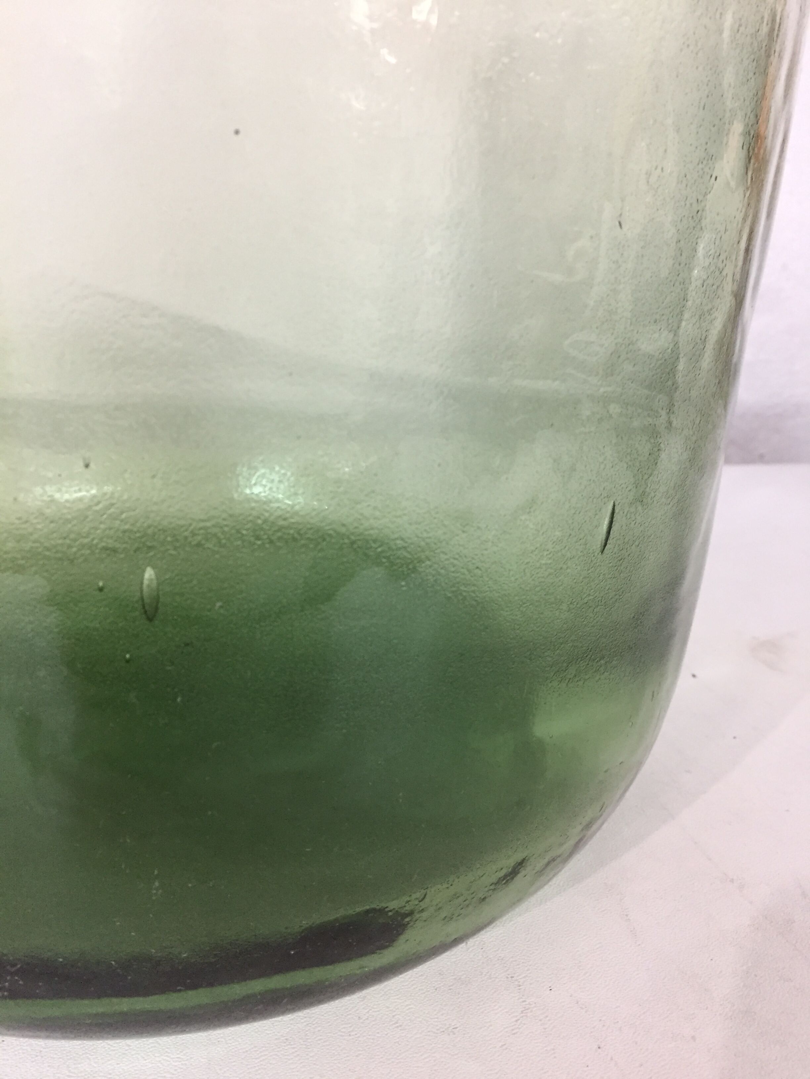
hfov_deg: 48.2
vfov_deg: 61.7
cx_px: 405
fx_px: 905
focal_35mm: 29
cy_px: 540
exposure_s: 1/33
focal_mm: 4.15
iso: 200
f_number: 2.2
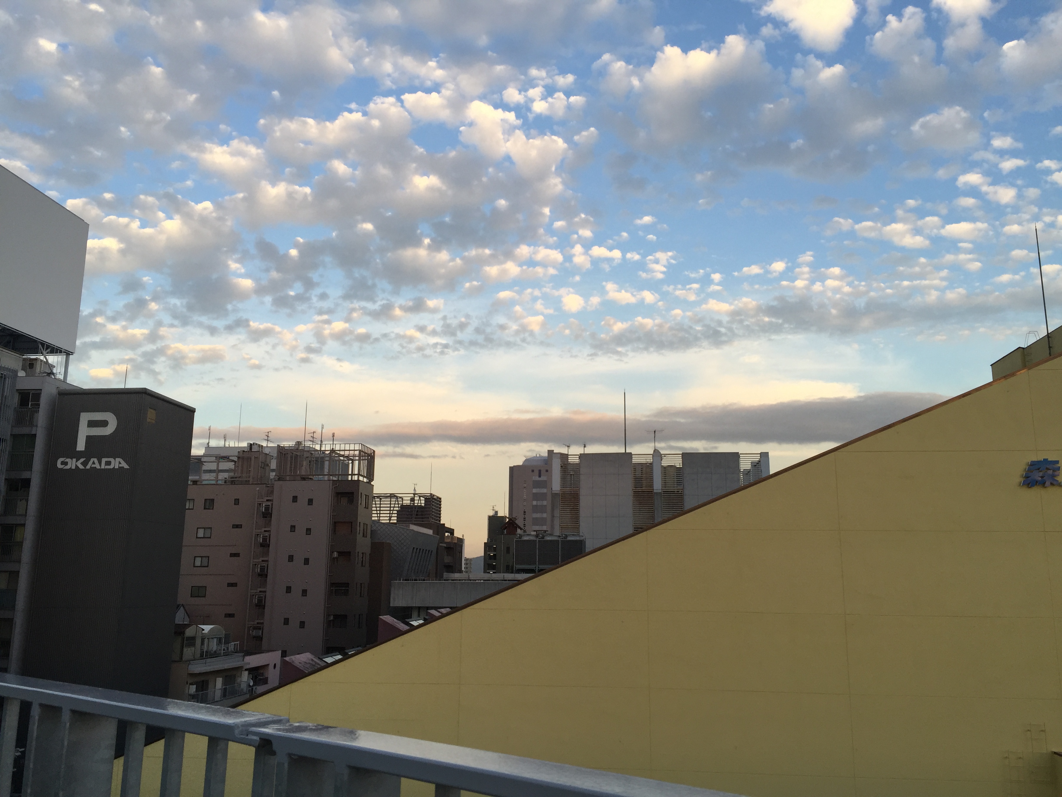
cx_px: 531
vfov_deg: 48.2
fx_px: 890
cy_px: 398
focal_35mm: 29
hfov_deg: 61.7
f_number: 2.2
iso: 32
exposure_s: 1/425
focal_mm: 4.15
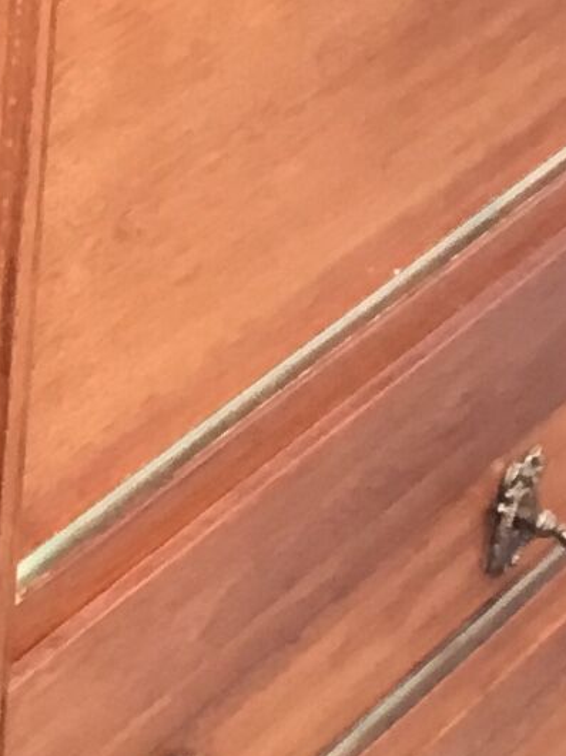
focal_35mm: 191
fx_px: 4167
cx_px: -468
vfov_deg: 10.3
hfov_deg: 7.5
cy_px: 44
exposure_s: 1/33
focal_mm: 3.3
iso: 40
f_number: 2.4
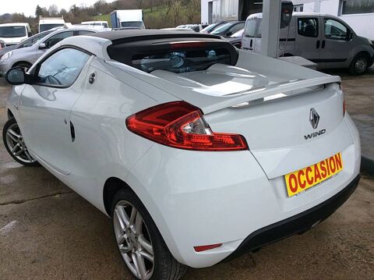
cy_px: 140
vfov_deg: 44.1
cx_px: 187
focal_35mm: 32
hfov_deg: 56.9
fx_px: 345
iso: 32
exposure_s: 1/302
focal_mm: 3.3
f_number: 2.4
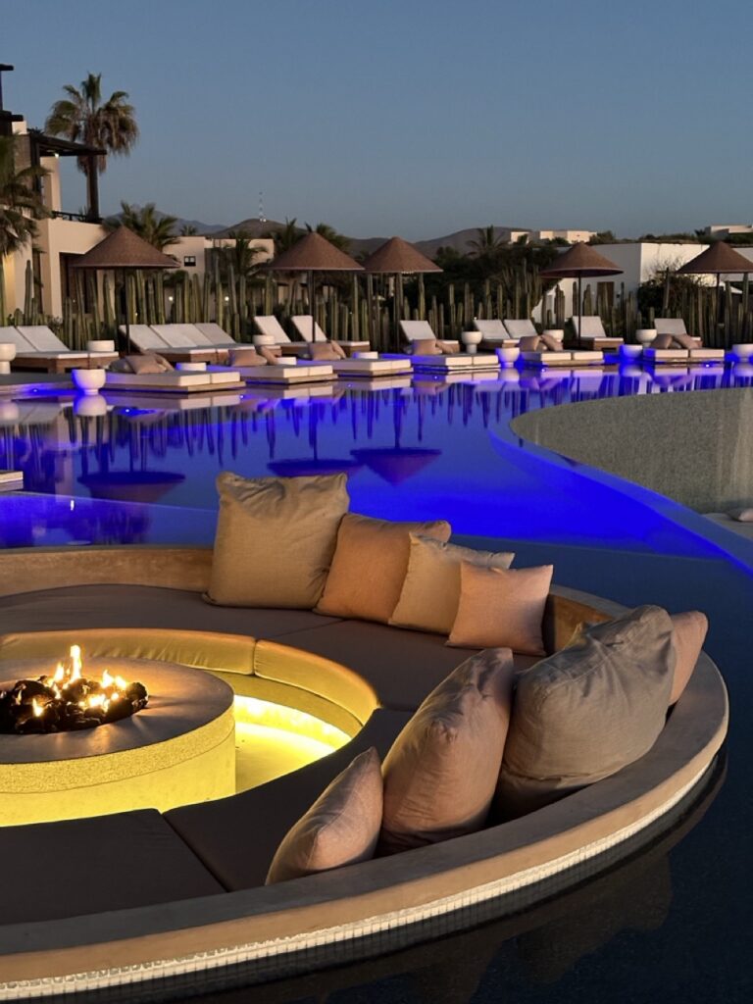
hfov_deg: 30.3
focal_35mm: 48
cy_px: 502
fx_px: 1392
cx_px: 376
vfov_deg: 39.7
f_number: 1.78
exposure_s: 1/24
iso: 640
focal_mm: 6.86
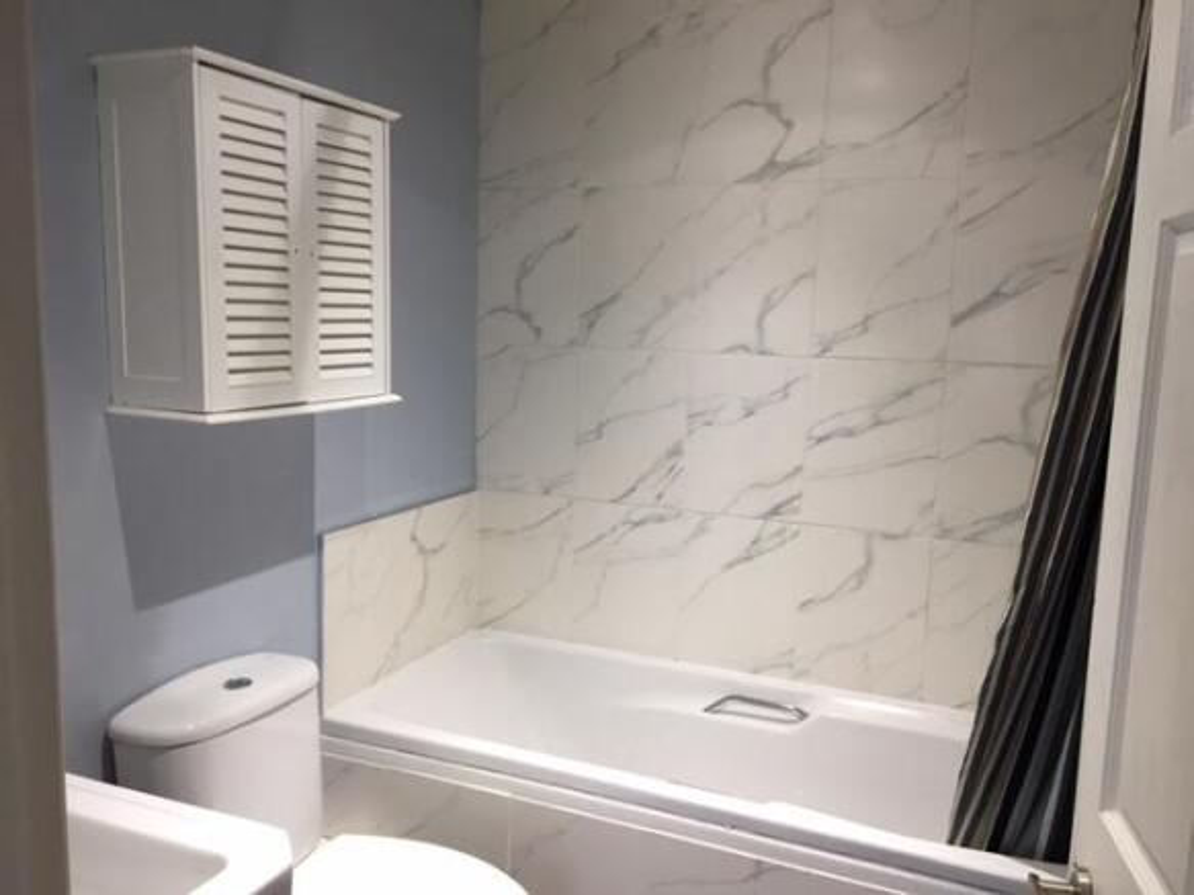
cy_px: 448
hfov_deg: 61.7
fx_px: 1000
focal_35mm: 29
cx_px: 597
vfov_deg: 48.2
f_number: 2.2
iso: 80
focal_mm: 4.15
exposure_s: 1/33
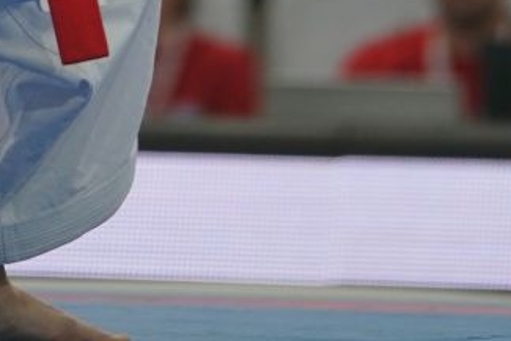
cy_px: -324
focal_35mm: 1107
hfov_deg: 1.9
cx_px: -219
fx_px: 15719
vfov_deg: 1.2
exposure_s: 1/500
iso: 640
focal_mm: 200
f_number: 2.8
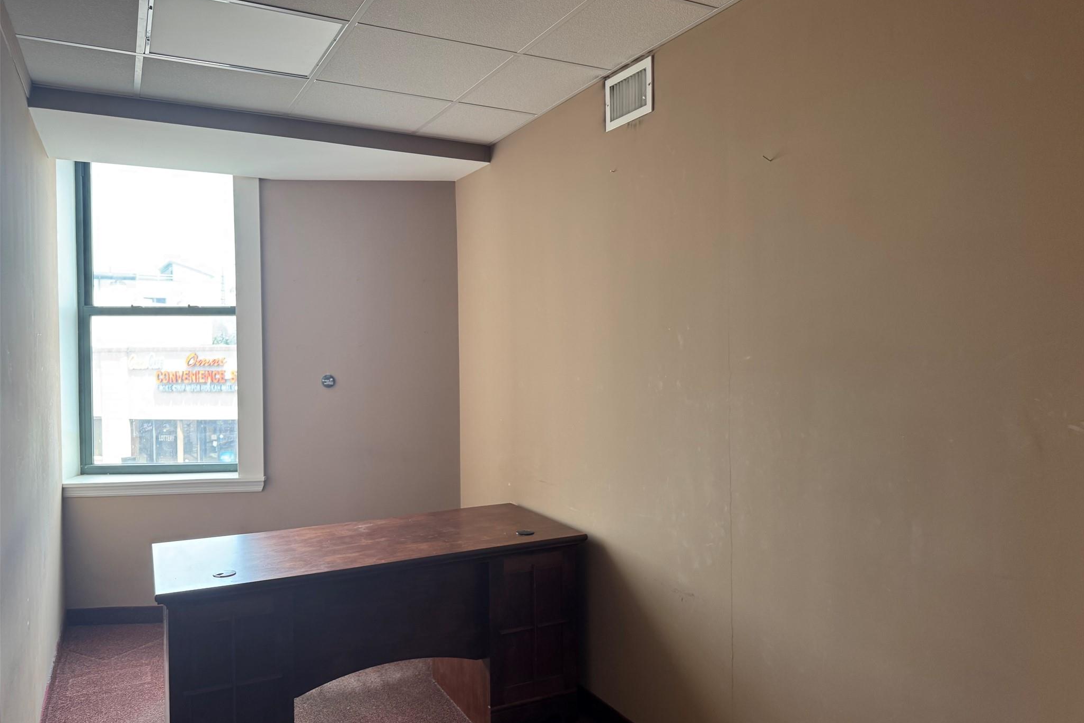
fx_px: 753
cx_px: 542
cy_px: 369
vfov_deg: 51.3
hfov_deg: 71.5
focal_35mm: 25
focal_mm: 6.76
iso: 160
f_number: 1.78
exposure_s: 1/121
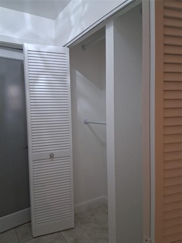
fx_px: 182
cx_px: 91
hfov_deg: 53.1
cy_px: 122
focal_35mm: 26
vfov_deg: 67.3
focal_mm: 3.98
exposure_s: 1/100
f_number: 1.8
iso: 320
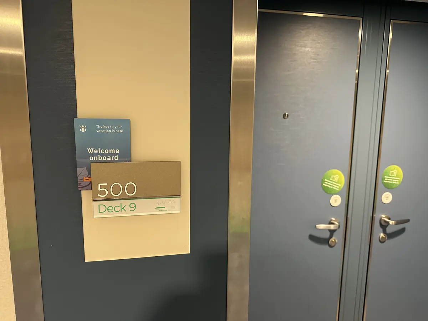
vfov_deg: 56.8
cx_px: 214
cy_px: 160
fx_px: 297
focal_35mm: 24
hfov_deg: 71.6
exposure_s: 1/60
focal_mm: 6.86
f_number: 1.78
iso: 640
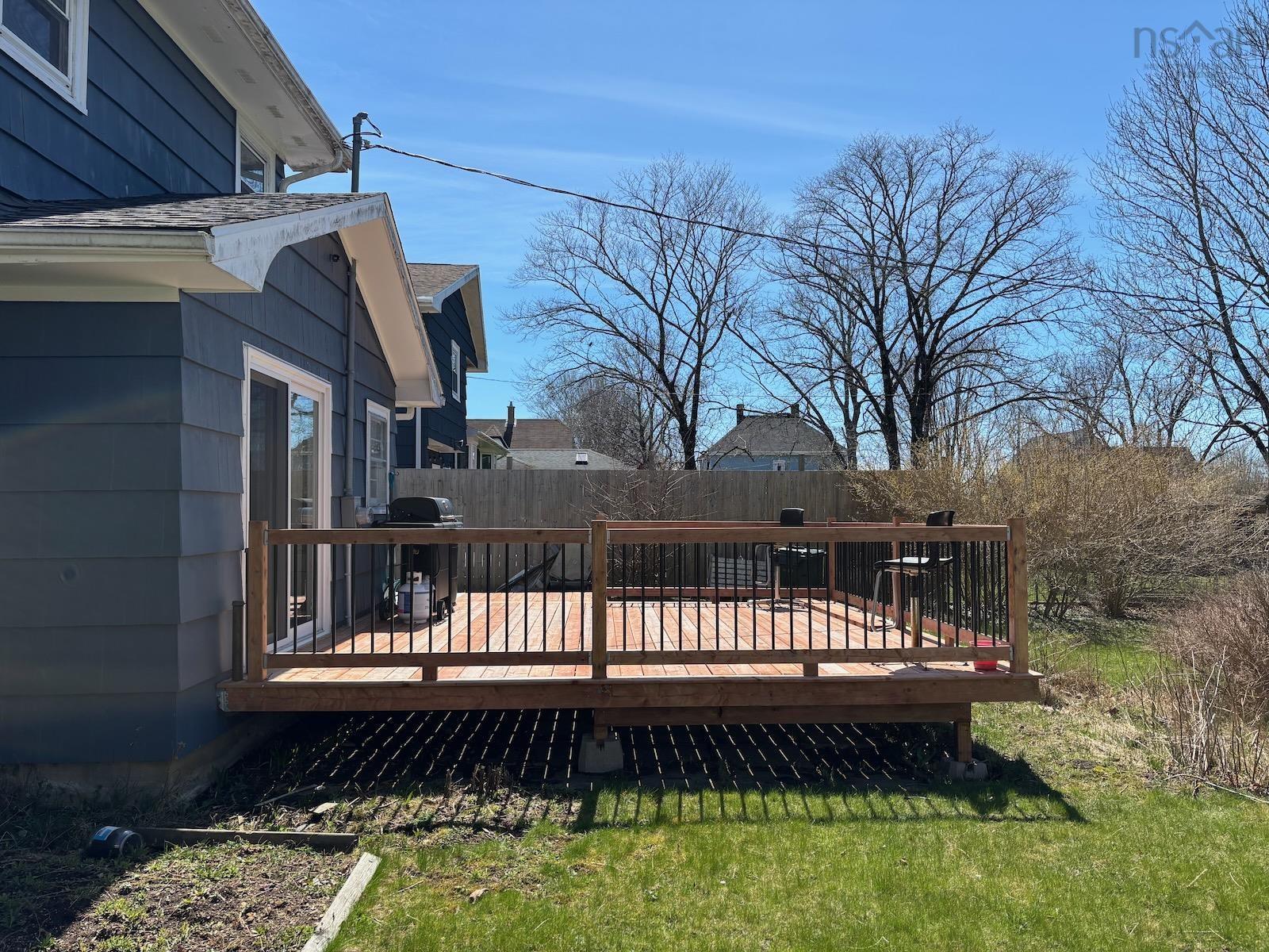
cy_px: 476
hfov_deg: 67.3
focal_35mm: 26
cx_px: 634
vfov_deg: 53.1
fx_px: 953
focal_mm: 5.96
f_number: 1.6
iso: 50
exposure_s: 1/2857
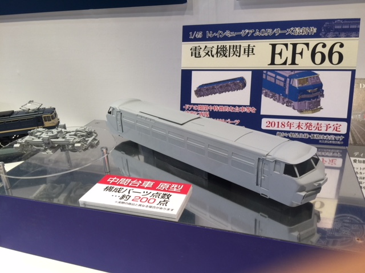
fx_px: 306
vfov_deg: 48.2
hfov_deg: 61.7
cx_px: 182
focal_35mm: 29
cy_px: 136
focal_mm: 4.15
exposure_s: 1/30
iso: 32
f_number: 2.2
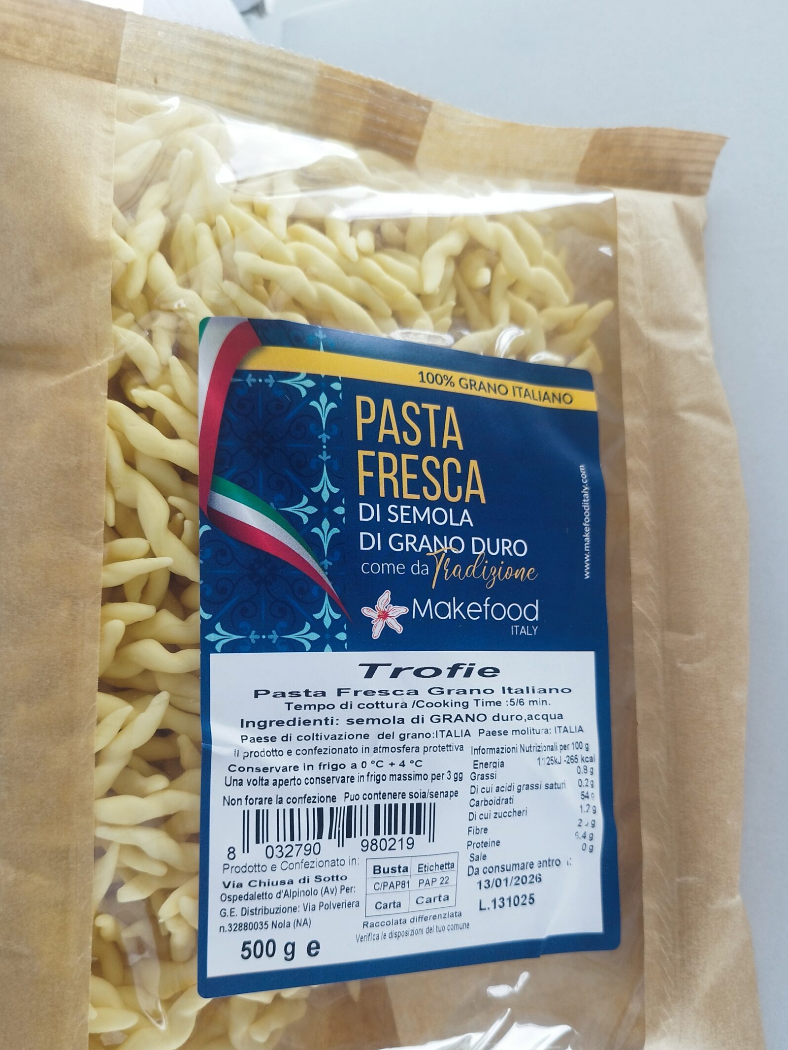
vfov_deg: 59.6
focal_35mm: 30
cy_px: 609
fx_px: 910
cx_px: 371
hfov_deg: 46.8
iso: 140
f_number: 1.89
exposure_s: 1/50
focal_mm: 5.95
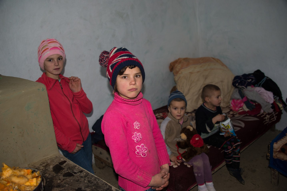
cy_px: 96
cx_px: 144
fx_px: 255
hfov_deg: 58.7
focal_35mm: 32
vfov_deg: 41.2
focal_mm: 32
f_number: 3.8
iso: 800
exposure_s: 1/60
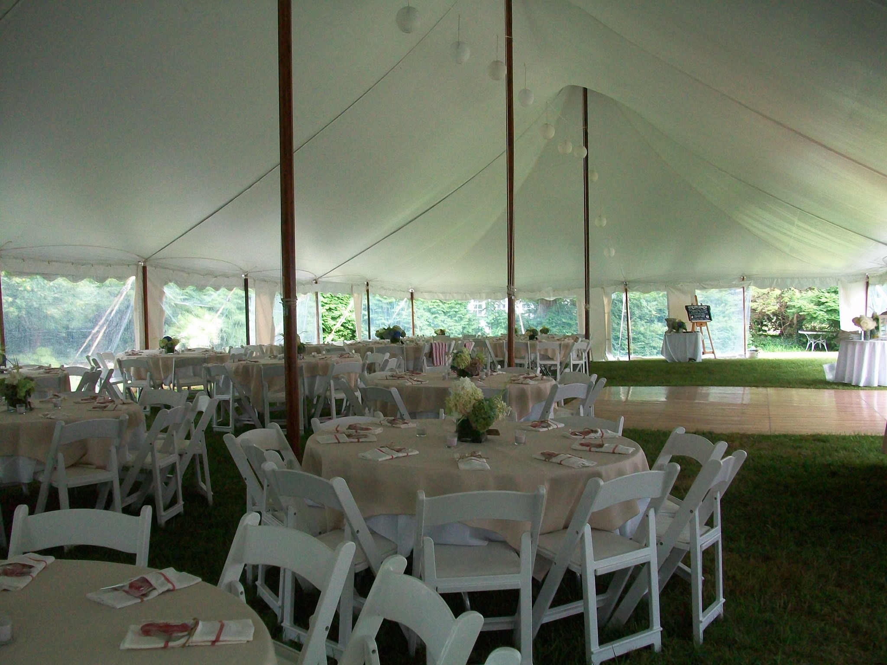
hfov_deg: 54.0
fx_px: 871
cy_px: 332
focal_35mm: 34
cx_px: 444
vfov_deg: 41.8
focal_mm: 5.7
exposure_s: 1/60
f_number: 2.8
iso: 160
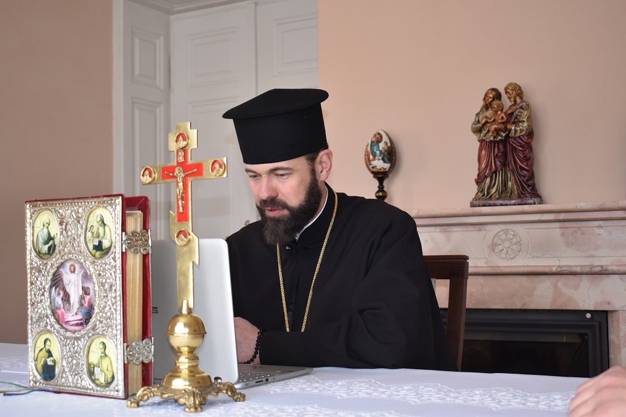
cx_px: 313
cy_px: 208
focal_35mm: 51
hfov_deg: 38.9
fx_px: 886
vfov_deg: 26.5
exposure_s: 1/160
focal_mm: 34
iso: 800
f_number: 4.5
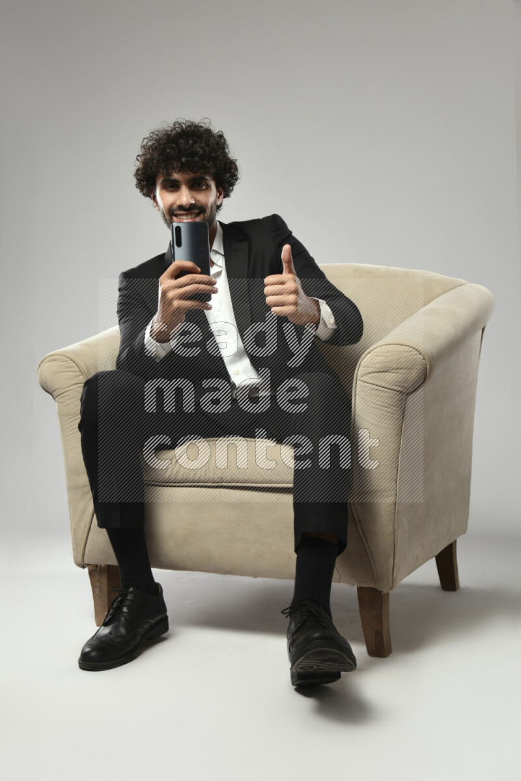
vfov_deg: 50.7
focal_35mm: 38
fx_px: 825
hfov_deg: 35.1
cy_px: 390
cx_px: 260
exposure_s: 1/125
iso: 400
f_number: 5.6
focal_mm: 38
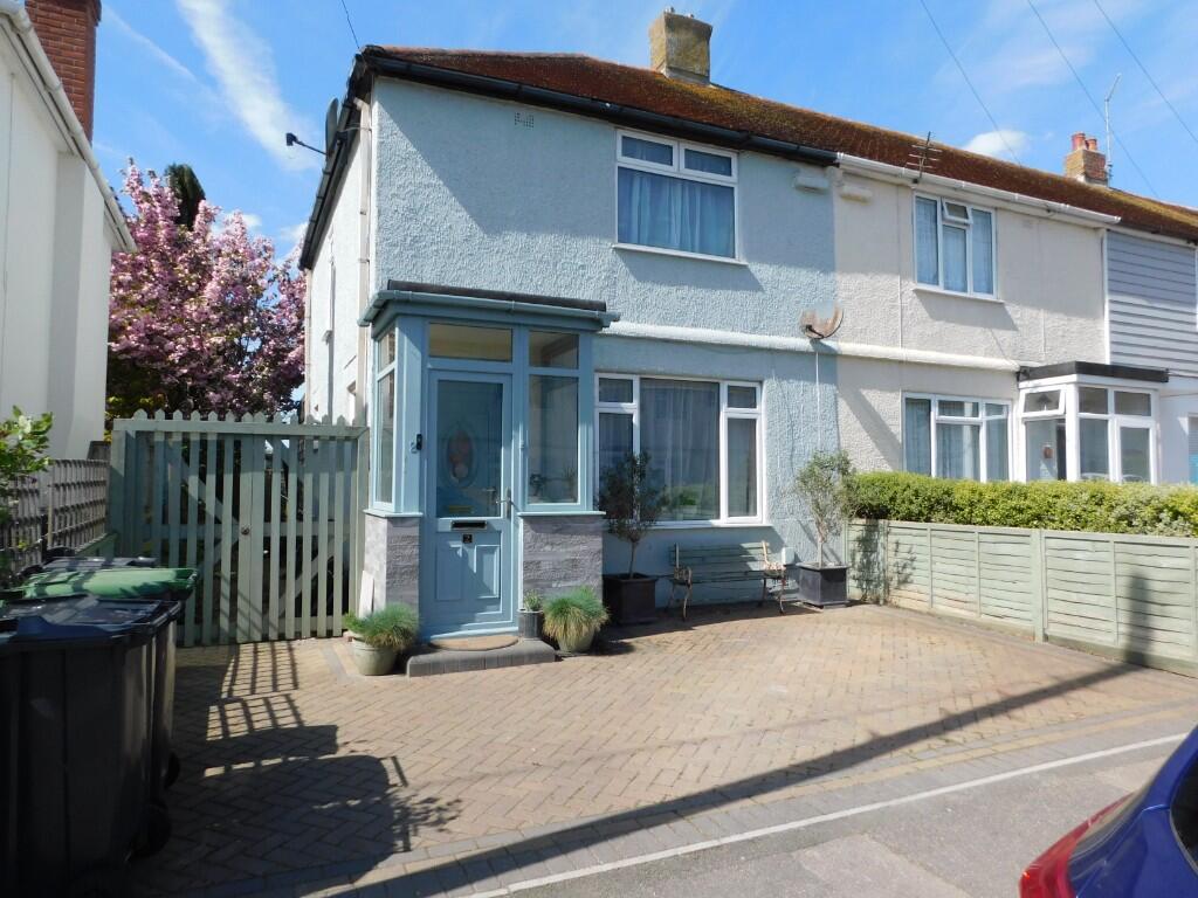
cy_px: 449
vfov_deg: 58.9
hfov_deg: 73.9
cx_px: 599
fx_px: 796
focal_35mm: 23
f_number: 3
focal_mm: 4
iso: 125
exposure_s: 1/1250
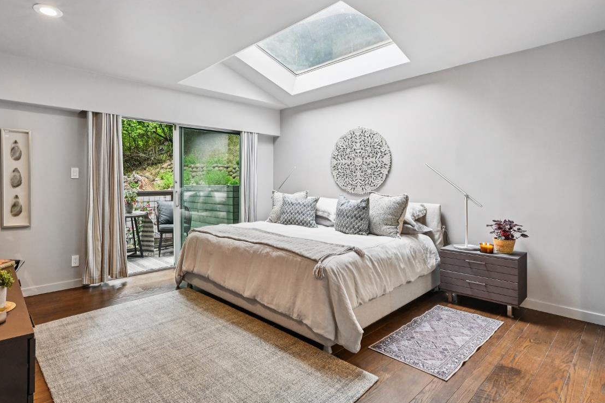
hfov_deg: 86.0
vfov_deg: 64.4
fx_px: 319
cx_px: 248
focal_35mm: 19
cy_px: 183
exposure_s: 1/50
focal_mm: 14
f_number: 11
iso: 1600
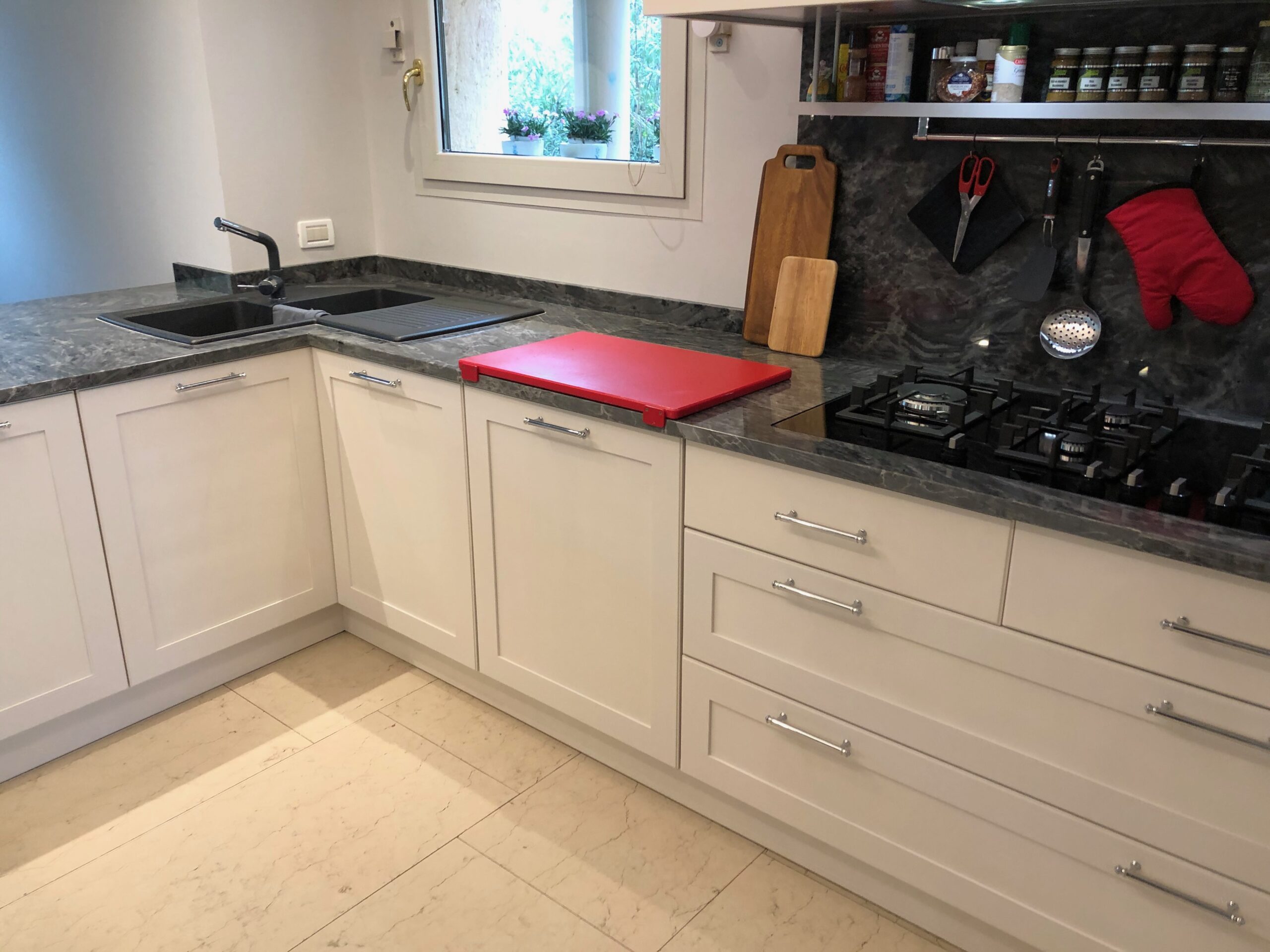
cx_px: 635
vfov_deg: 49.7
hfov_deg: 63.4
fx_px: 1027
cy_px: 476
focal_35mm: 28
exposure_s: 1/17
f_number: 1.8
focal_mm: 4
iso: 40
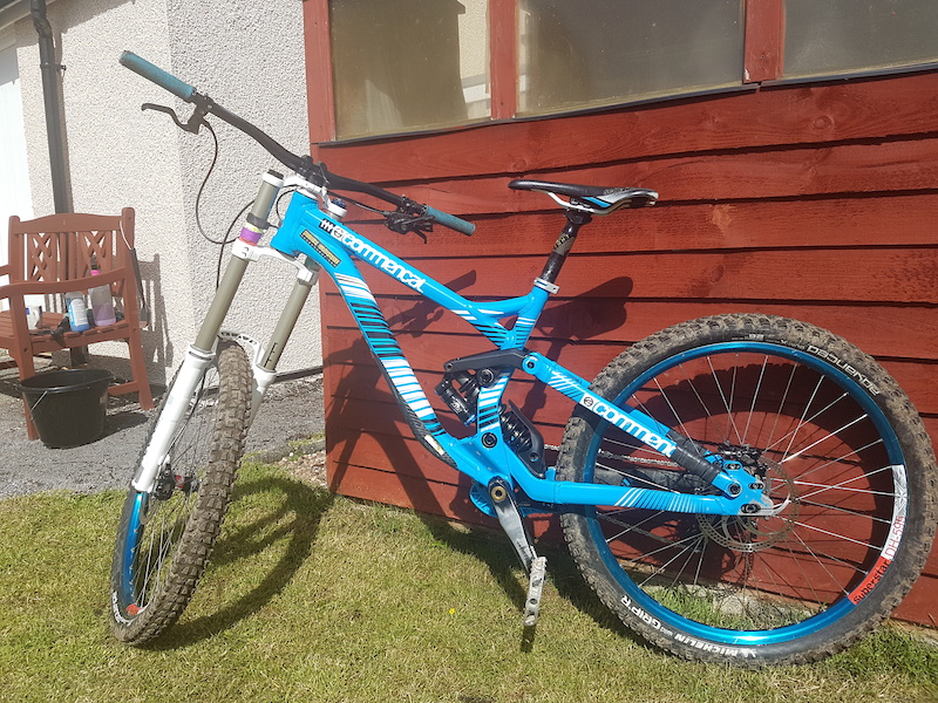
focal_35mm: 26
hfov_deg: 67.3
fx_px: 705
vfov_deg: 53.1
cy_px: 352
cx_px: 469
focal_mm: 4.2
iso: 40
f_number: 1.7
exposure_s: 1/1916
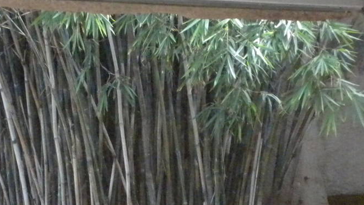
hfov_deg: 21.8
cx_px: 98
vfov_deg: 12.2
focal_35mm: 97
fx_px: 936
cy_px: 238
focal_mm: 6.6
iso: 800
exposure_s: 1/93.2
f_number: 3.5
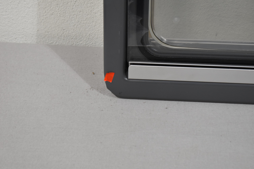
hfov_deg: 26.0
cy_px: 84
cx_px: 127
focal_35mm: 78
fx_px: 550
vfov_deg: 17.5
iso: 800
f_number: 5.6
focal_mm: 52
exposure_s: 1/160
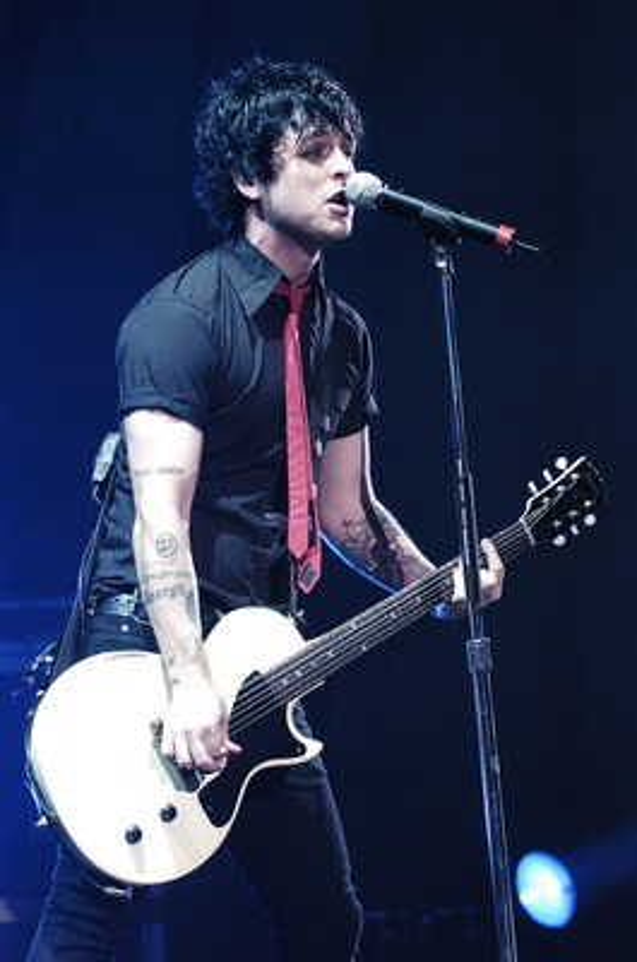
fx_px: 5198
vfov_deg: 10.6
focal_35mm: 195
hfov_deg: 7.0
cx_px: 318
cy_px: 481
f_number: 4
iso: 800
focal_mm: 130
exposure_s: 1/125
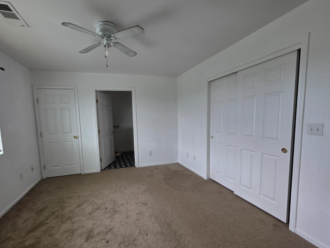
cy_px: 134
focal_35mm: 15
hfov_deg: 97.6
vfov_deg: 81.6
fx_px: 143
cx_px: 142
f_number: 1.9
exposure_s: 1/120
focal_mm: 2.2
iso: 80
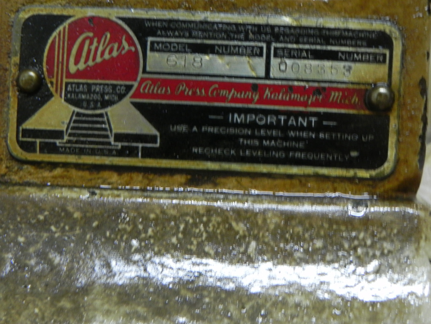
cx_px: 216
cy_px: 162
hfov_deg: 29.4
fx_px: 822
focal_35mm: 66
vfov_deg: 22.3
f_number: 3.5
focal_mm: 11.8
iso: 400
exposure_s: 1/8.4
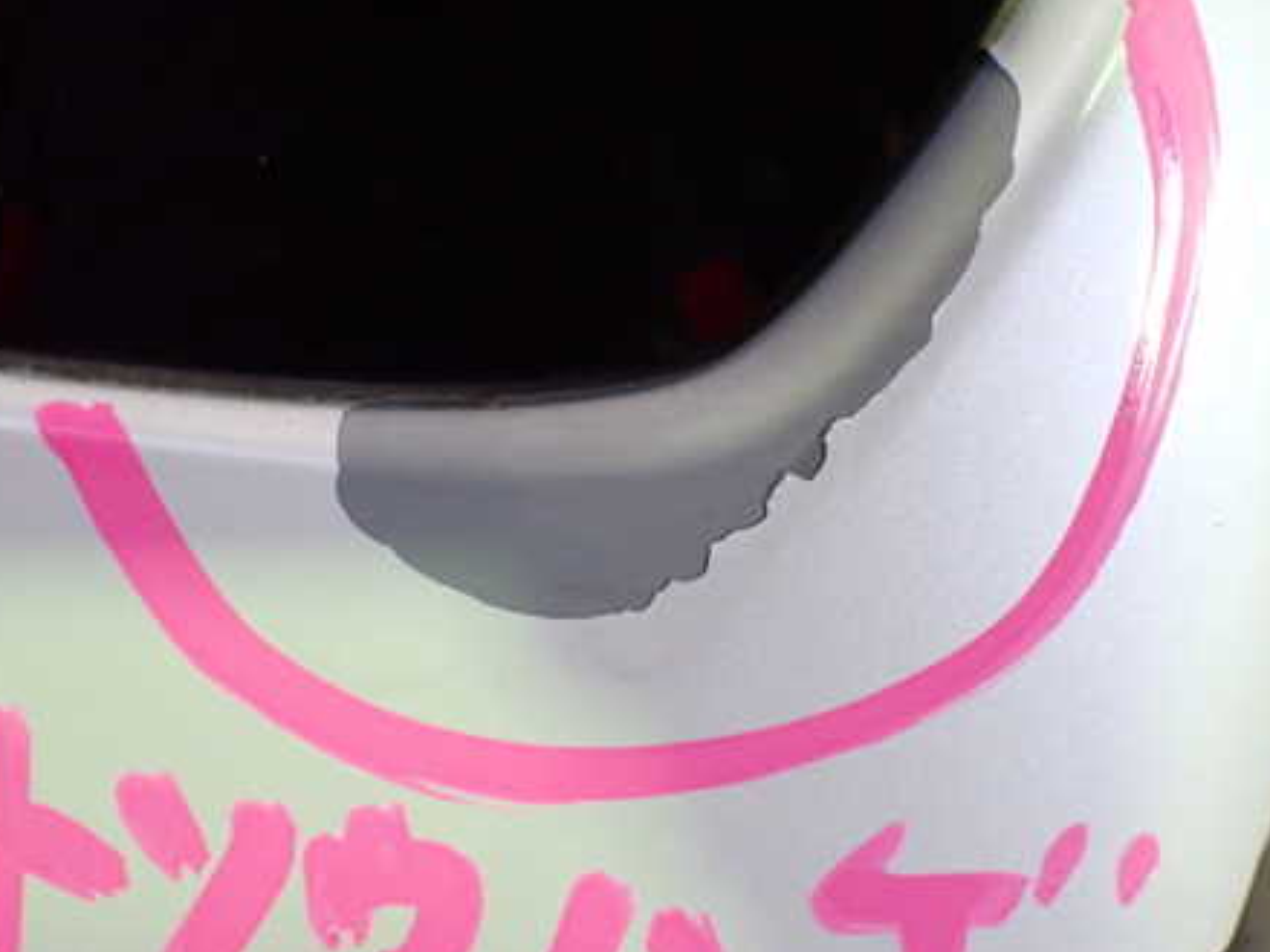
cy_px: 483
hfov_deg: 45.8
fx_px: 1504
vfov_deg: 35.1
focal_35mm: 41
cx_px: 639
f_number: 2.3
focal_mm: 5.4
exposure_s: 1/125
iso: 800
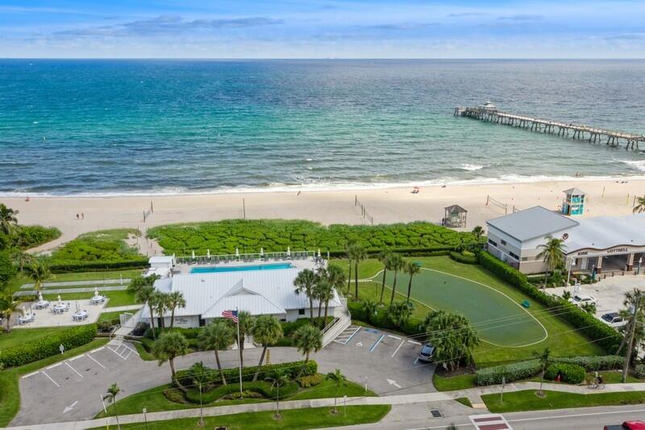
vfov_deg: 43.6
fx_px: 537
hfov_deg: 61.9
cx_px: 322
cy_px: 215
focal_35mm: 30
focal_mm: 20
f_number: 13
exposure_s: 1/250
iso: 250
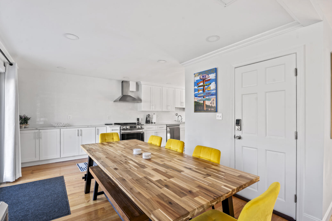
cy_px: 110
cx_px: 166
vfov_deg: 70.1
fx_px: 158
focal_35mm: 17
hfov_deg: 92.9
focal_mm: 17.1
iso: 500
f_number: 9
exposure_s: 1/10
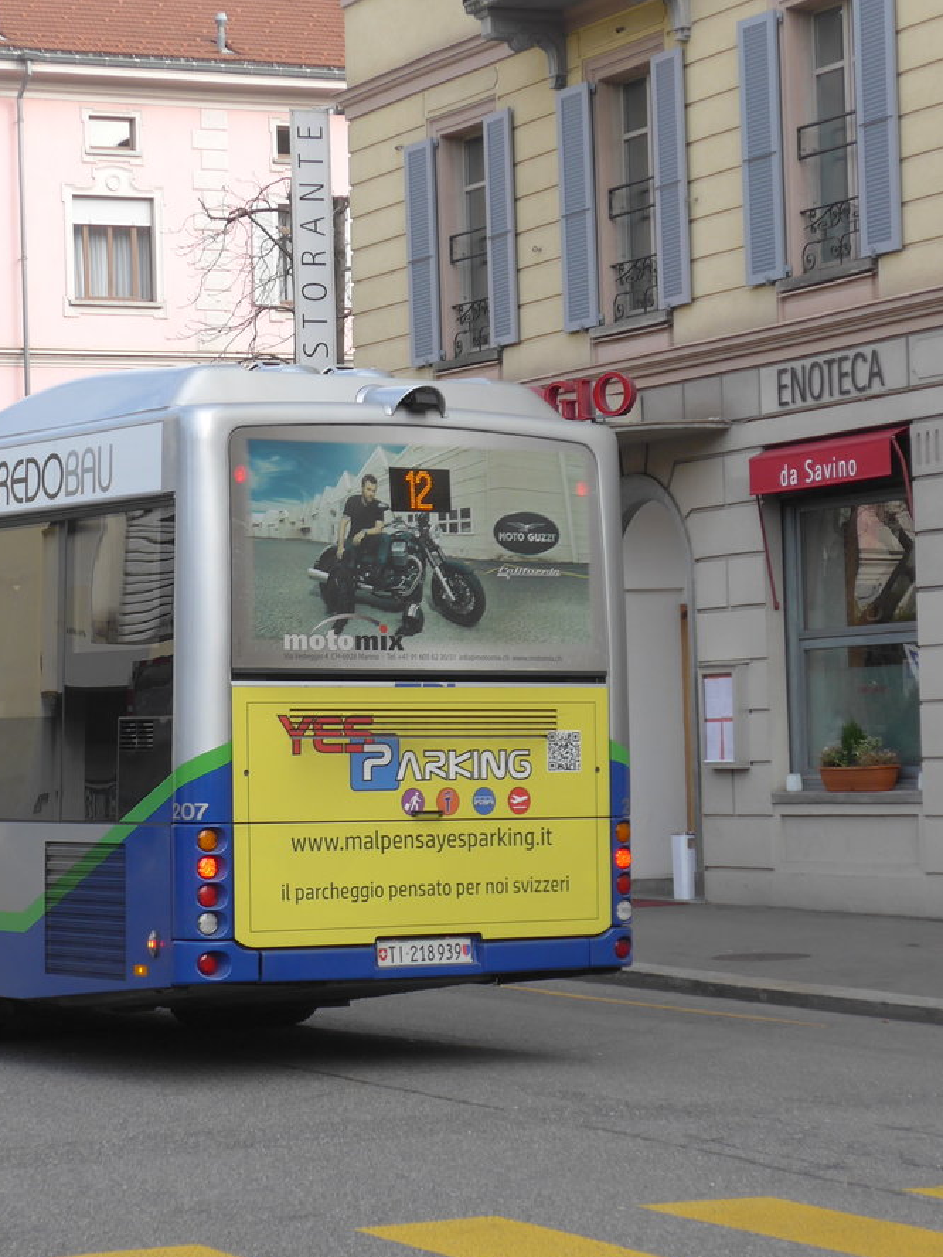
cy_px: 636
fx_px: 3632
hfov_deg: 14.7
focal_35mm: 100
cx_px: 266
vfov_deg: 19.6
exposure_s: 1/320
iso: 100
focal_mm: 15
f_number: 4.2
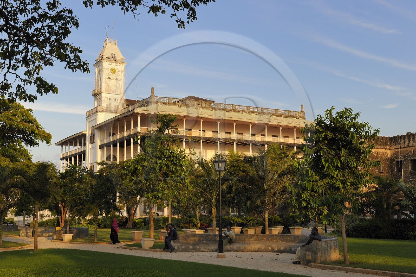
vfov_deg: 28.0
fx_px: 554
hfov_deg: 41.1
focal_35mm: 48
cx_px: 208
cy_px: 138
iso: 200
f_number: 8
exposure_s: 1/160
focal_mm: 48
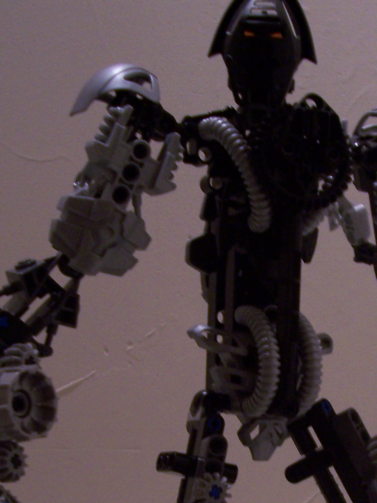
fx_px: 1017
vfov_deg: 26.9
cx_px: 286
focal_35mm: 70
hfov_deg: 20.8
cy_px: 446
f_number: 2.7
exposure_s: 1/8
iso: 160
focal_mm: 5.6
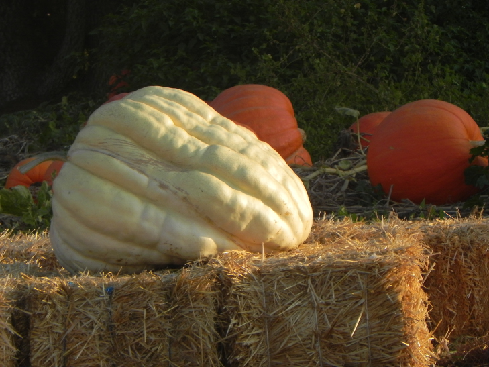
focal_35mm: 247
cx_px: 244
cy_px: 184
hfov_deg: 8.0
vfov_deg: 6.0
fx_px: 3490
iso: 160
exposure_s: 1/287
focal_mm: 44
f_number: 6.3
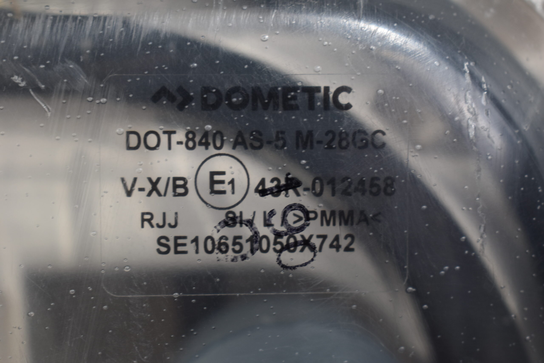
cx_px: 272
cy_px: 182
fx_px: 1133
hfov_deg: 27.0
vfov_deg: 18.2
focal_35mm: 75
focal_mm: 50
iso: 400
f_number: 6.3
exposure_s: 1/60
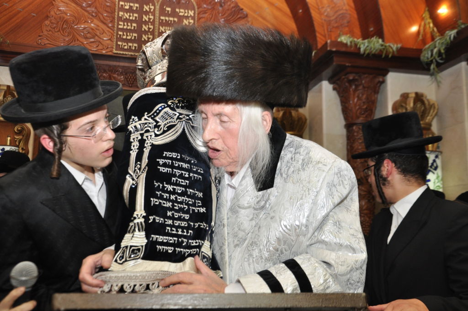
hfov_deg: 49.6
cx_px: 234
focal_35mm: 39
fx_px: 506
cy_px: 156
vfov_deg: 34.1
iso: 400
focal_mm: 26
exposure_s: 1/100
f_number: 5.6
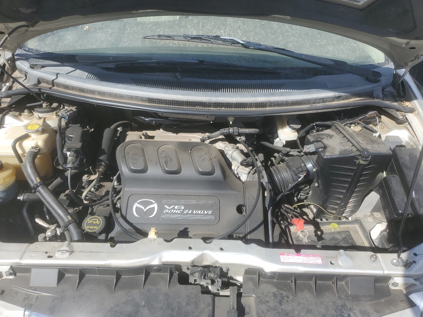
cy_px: 158
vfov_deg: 53.1
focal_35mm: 26
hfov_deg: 67.3
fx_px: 318
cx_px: 212
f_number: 1.5
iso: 50
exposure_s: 1/1667
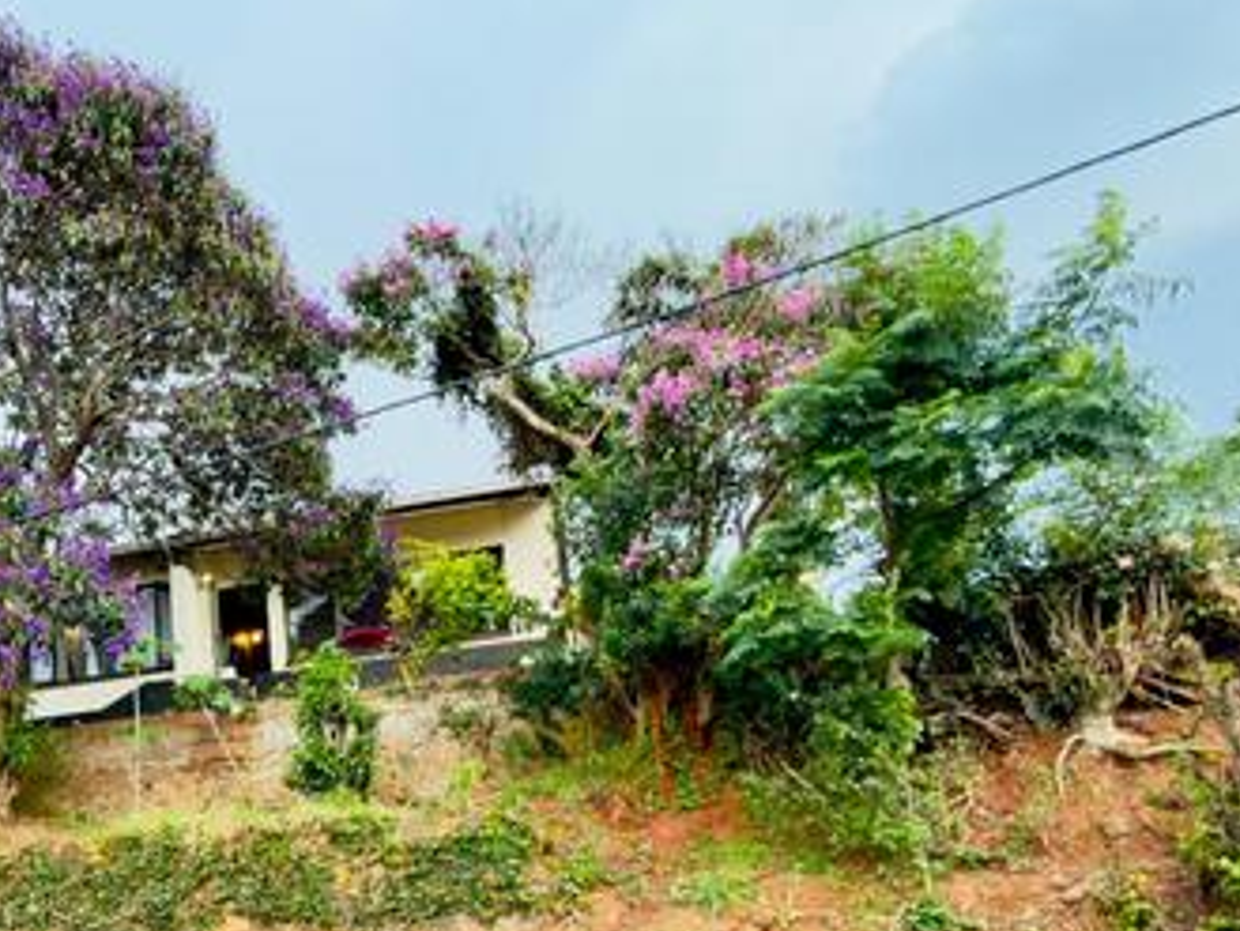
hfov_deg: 50.3
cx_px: 230
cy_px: 735
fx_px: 1218
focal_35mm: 34
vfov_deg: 40.2
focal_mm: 2.22
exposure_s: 1/44
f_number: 2.2
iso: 50
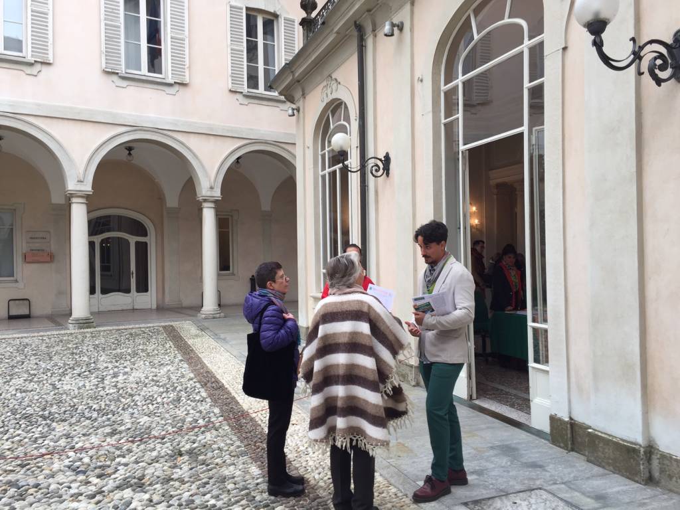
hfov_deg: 61.7
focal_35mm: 29
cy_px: 255
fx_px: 570
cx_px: 340
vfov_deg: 48.2
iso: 32
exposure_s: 1/145
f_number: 2.2
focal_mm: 4.15
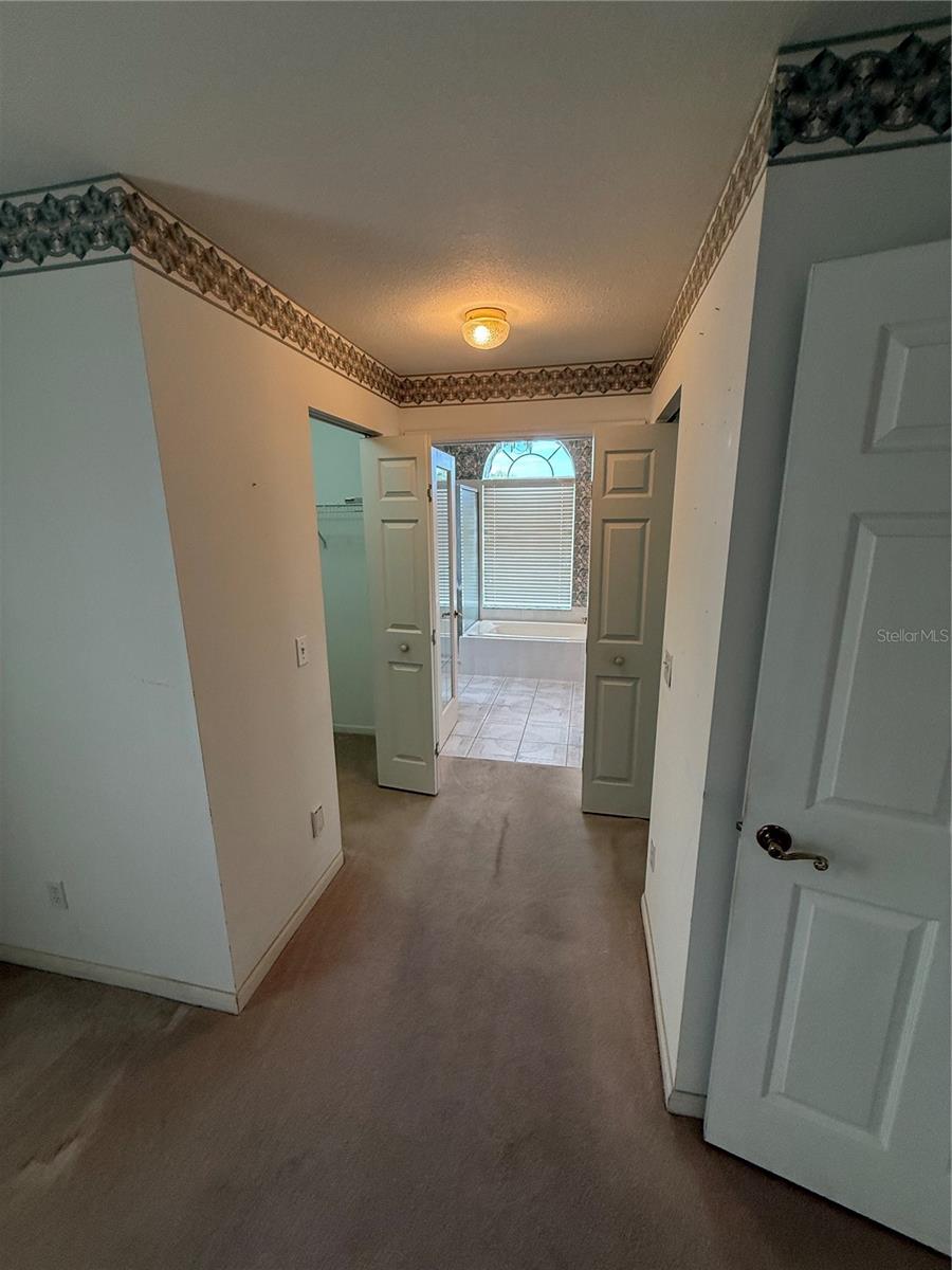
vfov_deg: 102.1
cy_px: 635
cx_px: 476
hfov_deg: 85.7
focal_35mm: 14
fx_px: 513
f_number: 2.2
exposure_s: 1/120
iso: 160
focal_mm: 2.22
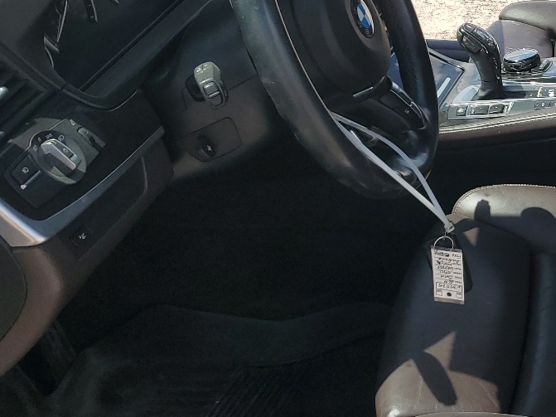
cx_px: 558
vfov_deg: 23.5
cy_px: 135
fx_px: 996
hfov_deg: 29.1
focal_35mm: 62
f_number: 1.5
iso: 50
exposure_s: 1/3333
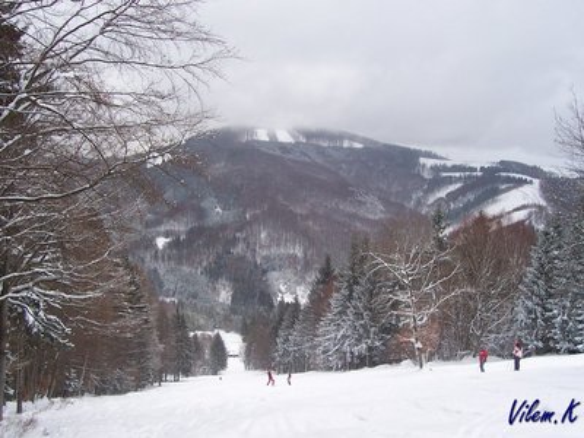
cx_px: 292
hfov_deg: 50.1
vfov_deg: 38.7
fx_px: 624
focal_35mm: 37
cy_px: 219
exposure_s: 1/180
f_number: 5.6
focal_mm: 5.6
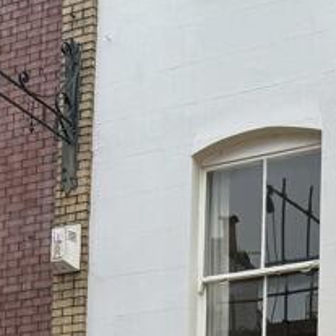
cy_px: 614
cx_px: 373
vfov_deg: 14.5
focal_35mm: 105
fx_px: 1153
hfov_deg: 16.1
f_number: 1.78
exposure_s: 1/184
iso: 64
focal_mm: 6.76
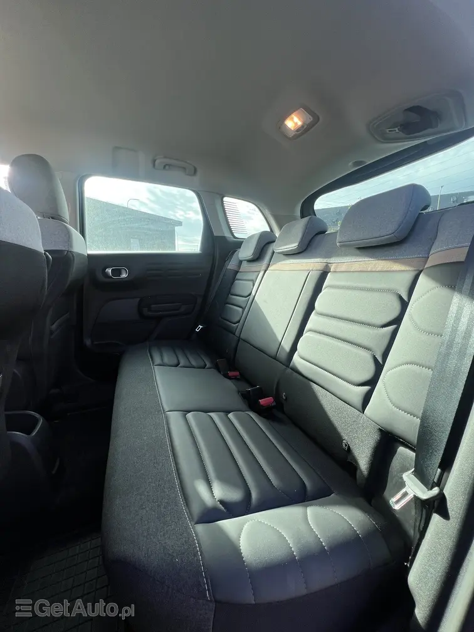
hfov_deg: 89.9
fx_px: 237
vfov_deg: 106.2
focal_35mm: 13
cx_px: 237
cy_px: 316
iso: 32
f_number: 1.8
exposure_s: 1/111
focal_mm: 1.57
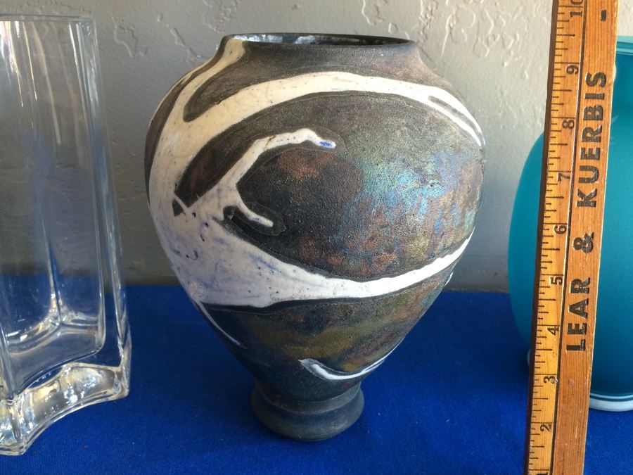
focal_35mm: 29
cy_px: 238
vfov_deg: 48.2
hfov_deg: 61.7
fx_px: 530
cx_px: 316
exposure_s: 1/30
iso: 80
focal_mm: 4.15
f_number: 2.2
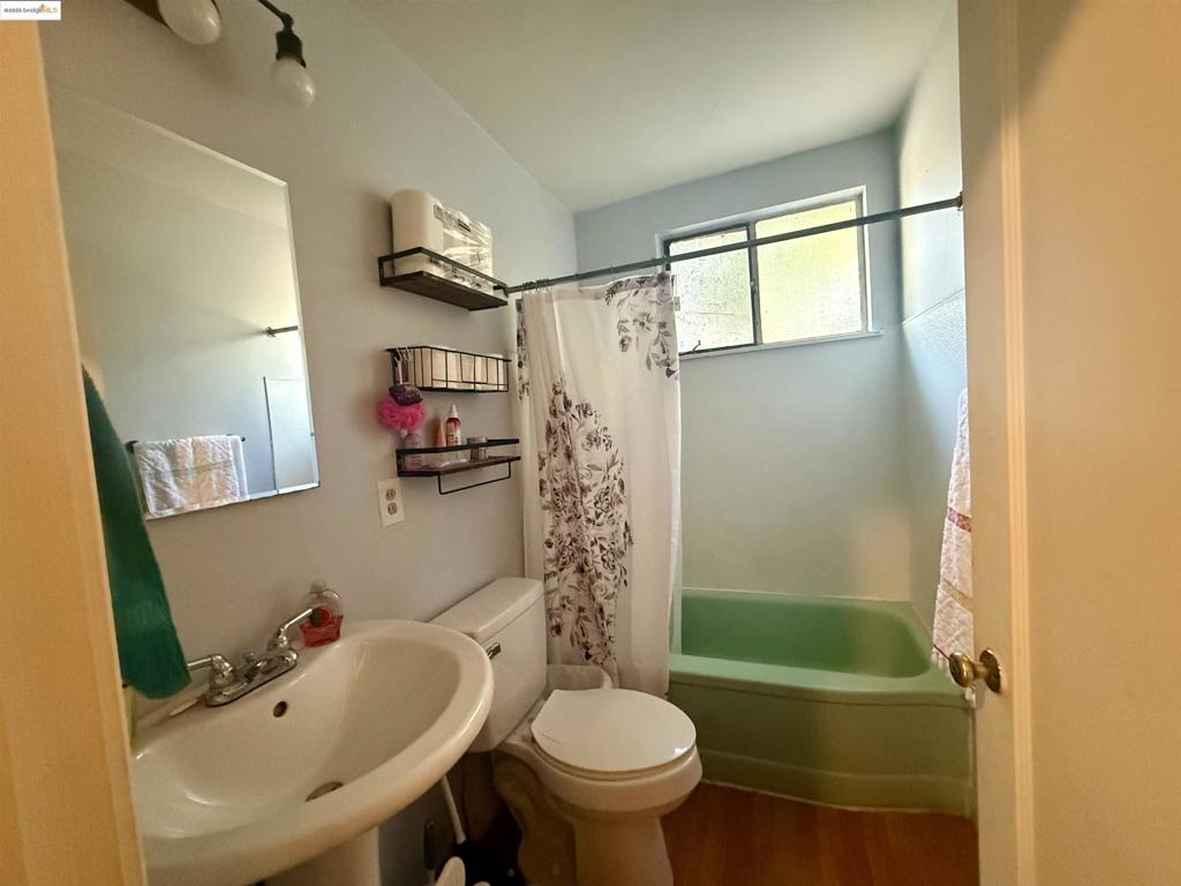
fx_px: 478
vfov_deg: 85.7
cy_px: 443
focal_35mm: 14
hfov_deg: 102.1
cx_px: 590
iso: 800
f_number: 2.2
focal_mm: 2.22
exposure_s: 1/60
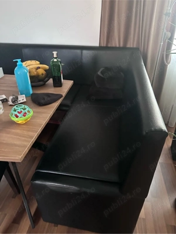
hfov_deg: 56.8
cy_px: 117
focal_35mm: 24
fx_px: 163
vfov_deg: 71.6
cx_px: 88
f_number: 1.78
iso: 1000
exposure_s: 1/30
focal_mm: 6.86
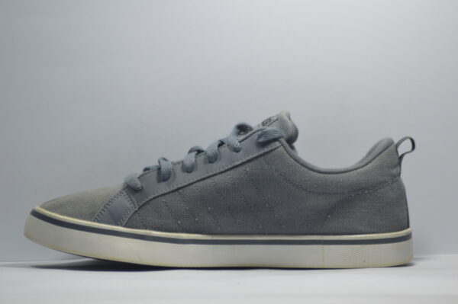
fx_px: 2574
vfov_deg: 6.8
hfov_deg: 10.2
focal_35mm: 202
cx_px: 229
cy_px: 152
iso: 500
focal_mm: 135
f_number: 4.2
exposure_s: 1/125
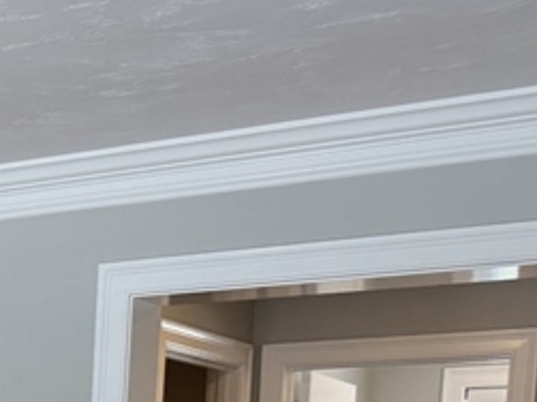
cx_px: -334
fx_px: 1520
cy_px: 751
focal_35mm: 98
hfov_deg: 17.4
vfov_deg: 13.4
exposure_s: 1/120
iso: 100
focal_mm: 6.76
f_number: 1.78
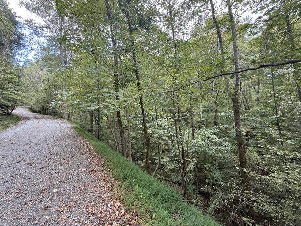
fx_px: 122
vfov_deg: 85.7
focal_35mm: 14
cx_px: 150
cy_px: 113
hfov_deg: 102.1
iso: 100
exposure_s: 1/99
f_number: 2.2
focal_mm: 2.22
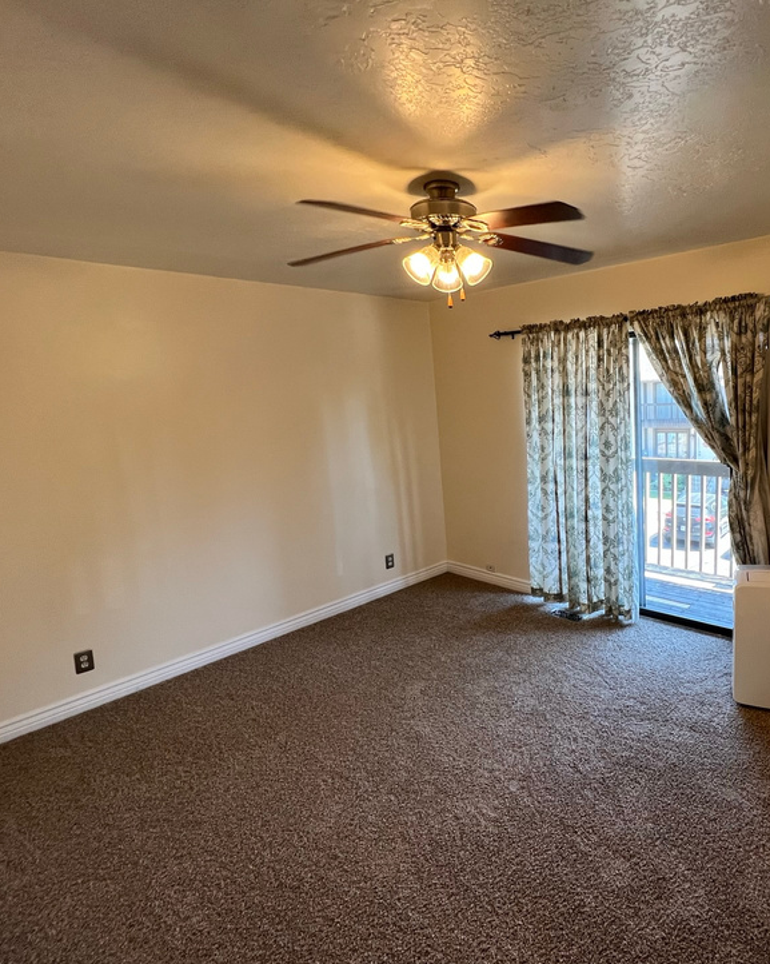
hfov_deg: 70.6
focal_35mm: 18
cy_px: 470
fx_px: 513
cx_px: 540
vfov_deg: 86.4
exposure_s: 1/120
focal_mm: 1.57
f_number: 1.8
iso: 125
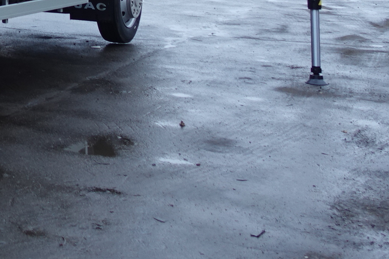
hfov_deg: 19.6
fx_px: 984
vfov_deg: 13.8
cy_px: -173
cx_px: -184
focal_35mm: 91
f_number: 1.8
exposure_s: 1/30
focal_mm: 8.8
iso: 125
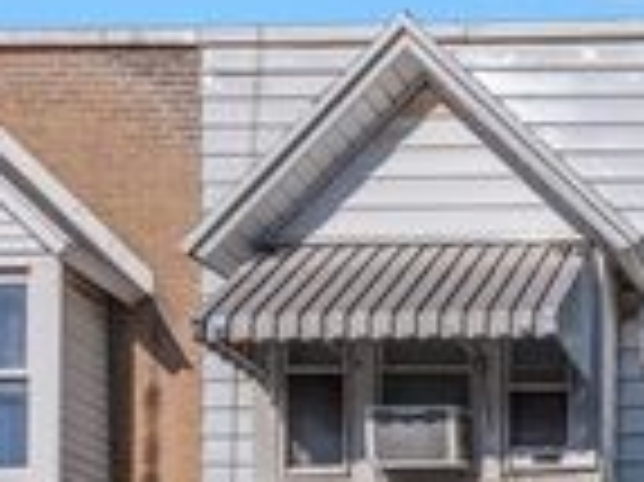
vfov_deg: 20.2
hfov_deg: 24.4
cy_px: 709
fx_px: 1171
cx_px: 950
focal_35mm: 63
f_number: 9
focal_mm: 9
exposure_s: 1/640
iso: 200
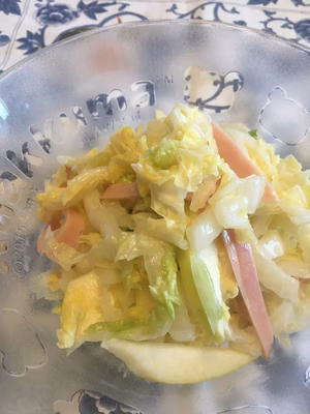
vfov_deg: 61.7
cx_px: 155
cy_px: 207
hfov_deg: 48.2
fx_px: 346
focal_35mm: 29
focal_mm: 4.15
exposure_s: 1/40
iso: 25
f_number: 2.2
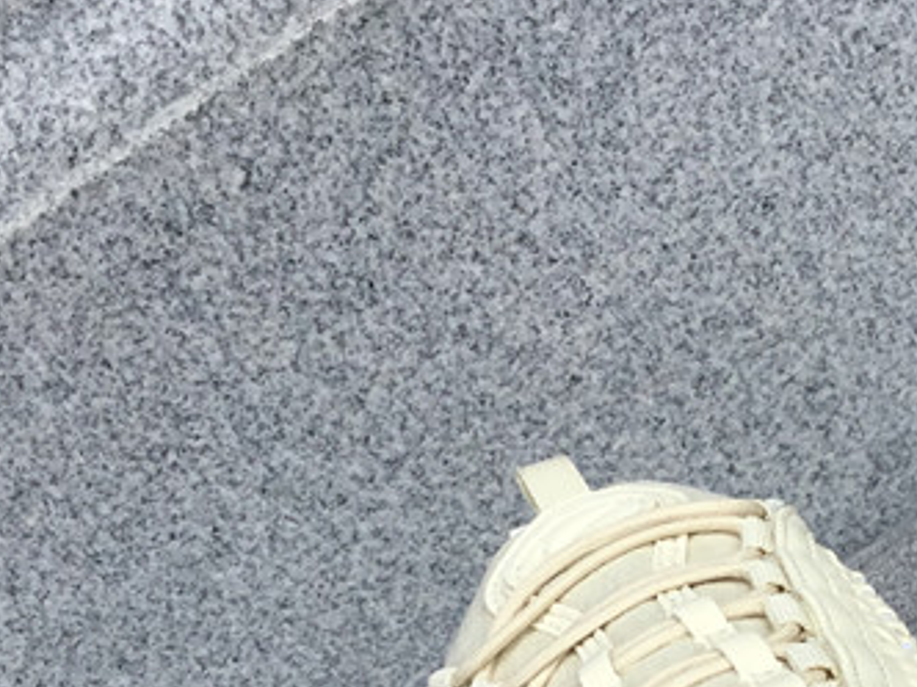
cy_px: 785
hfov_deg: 22.8
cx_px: 787
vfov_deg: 16.9
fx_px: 2225
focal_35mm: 84
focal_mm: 3.3
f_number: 2.4
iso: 25
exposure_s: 1/590
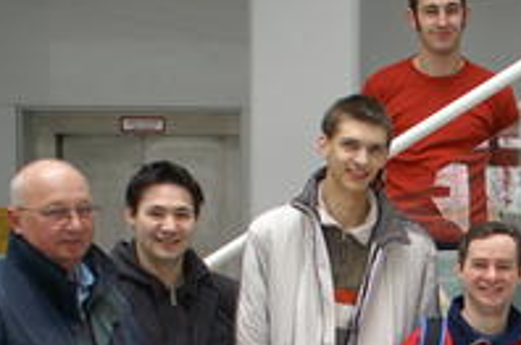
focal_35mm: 243
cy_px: 424
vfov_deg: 5.6
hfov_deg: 8.3
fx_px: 3508
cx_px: 724
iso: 200
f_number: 2.8
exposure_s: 1/50
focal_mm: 50
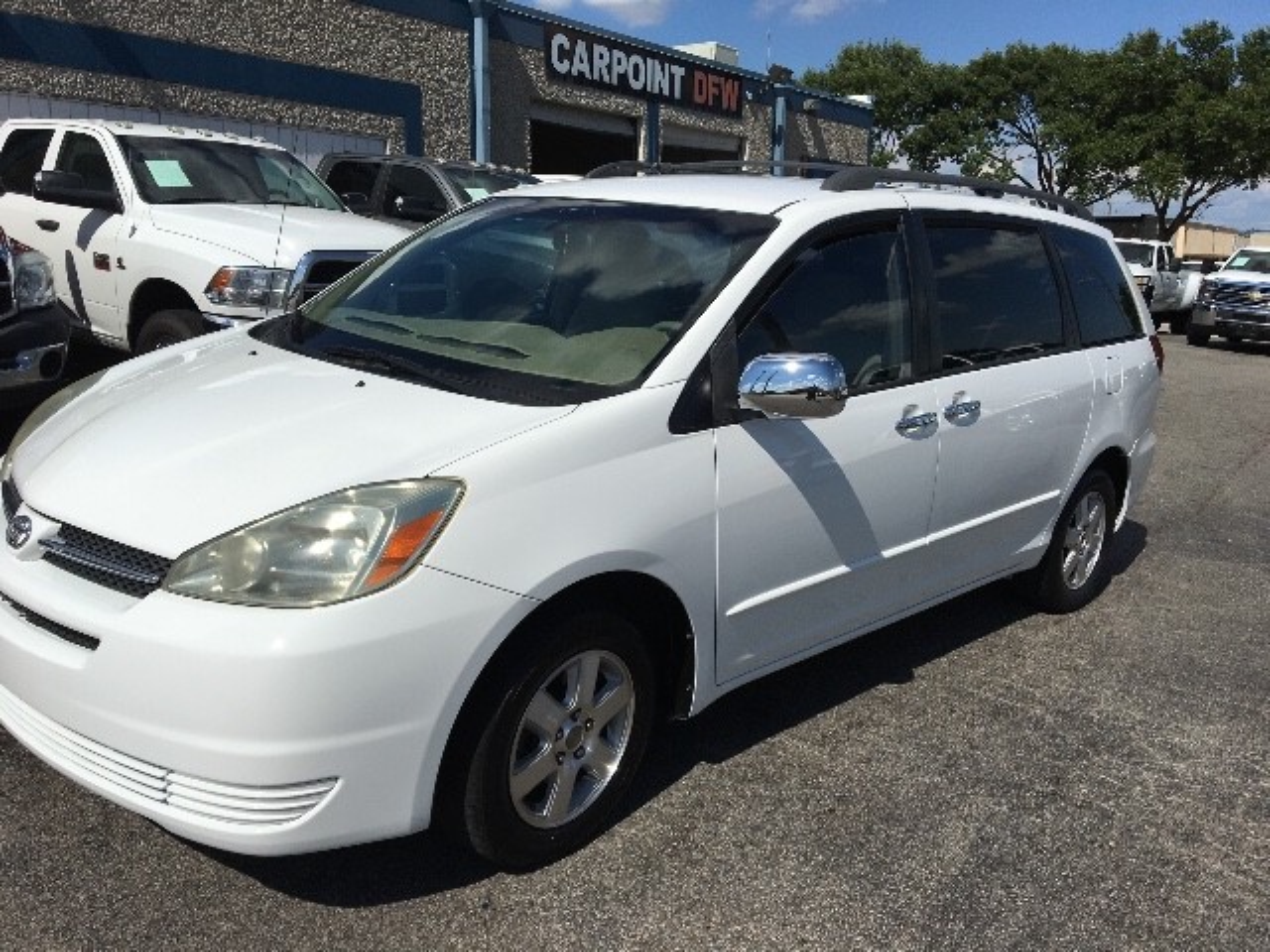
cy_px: 476
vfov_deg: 48.2
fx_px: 1064
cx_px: 635
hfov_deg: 61.7
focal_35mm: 29
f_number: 2.2
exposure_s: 1/5128
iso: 25
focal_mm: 4.15
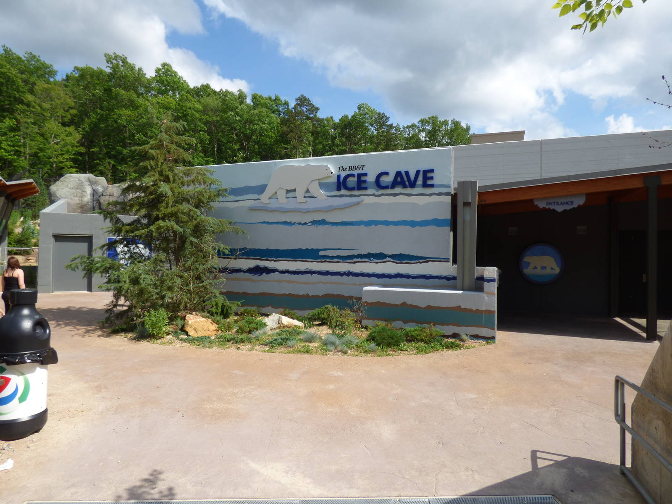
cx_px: 336
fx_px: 388
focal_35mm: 20
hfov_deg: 81.7
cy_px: 252
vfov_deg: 66.0
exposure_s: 1/1600
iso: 100
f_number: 2.8
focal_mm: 3.58
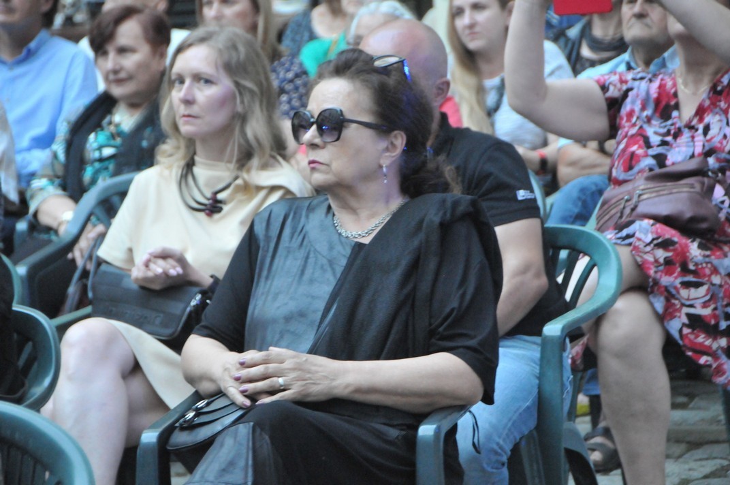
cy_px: 242
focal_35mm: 195
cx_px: 365
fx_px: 3949
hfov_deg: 10.6
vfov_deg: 7.0
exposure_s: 1/60
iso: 3200
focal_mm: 130
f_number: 5.6
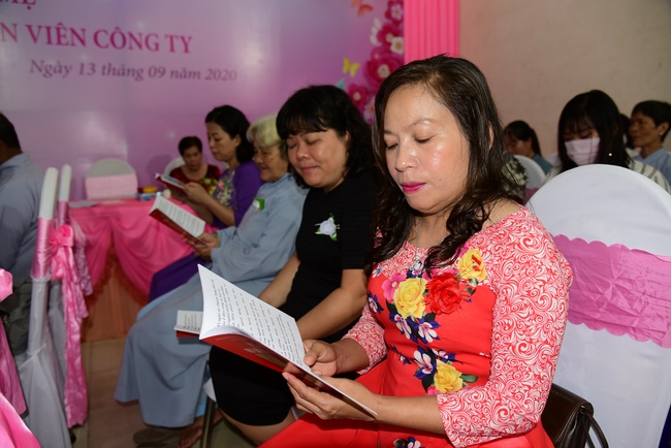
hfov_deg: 67.4
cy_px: 224
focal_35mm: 27
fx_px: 503
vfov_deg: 48.0
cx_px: 336
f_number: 4
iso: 320
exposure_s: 1/60
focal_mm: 27
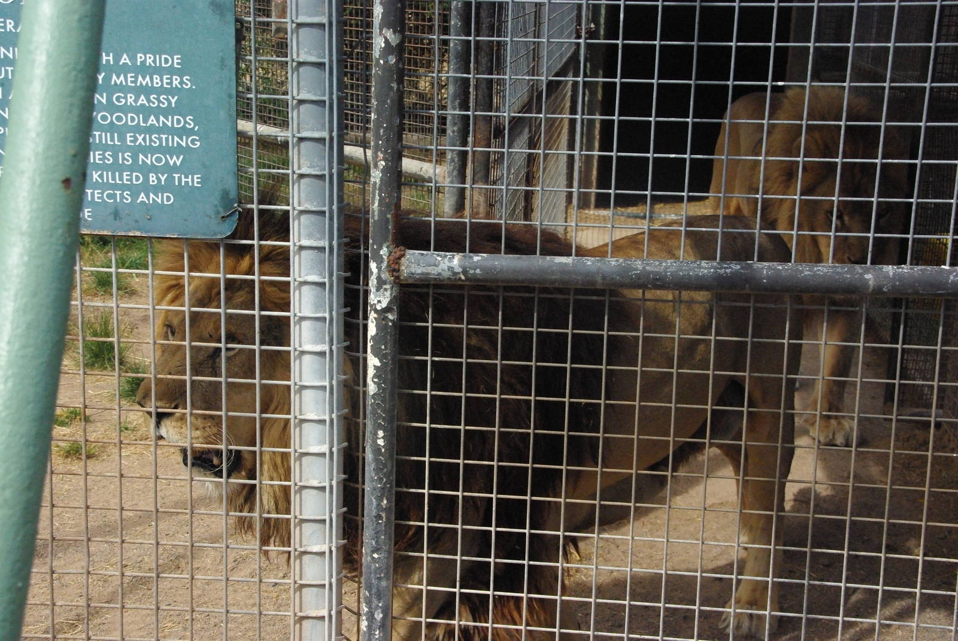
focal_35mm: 51
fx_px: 1359
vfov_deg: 26.6
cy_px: 320
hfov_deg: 38.8
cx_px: 479
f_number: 9.5
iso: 1600
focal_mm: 34
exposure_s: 1/1000
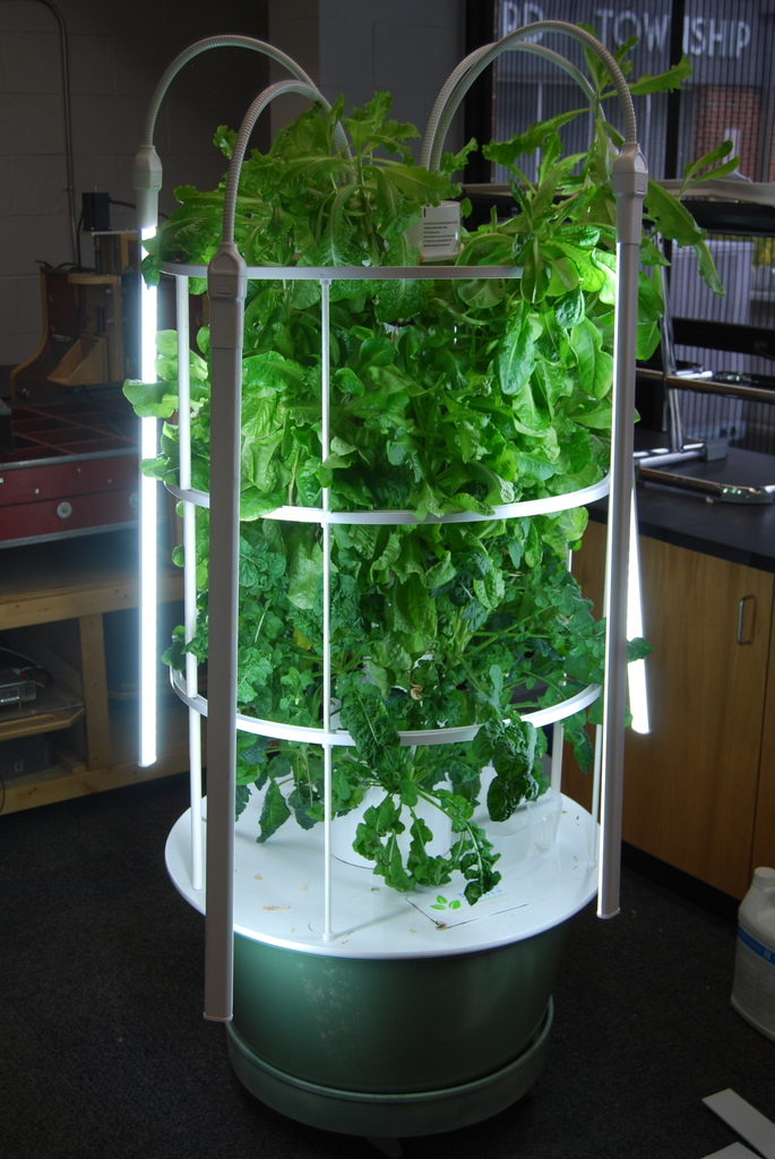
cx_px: 388
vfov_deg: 42.3
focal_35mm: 46
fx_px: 1498
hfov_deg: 29.0
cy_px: 580
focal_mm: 31
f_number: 5
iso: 200
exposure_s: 1/100
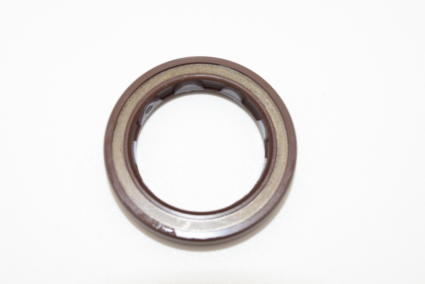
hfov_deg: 35.0
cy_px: 142
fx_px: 673
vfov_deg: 23.8
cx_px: 212
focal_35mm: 57
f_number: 11
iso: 1600
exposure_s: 1/80
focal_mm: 38
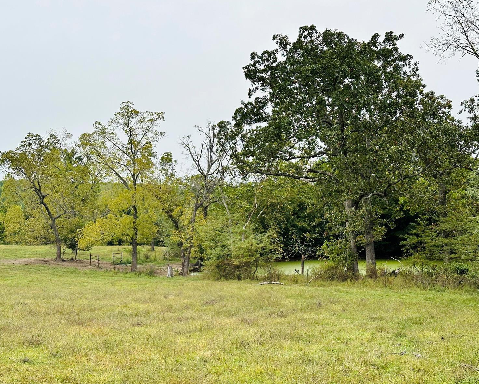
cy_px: 193
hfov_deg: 36.7
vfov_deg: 29.7
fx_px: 723
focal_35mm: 51
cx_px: 245
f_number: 1.78
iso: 64
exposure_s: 1/1916
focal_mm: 6.86
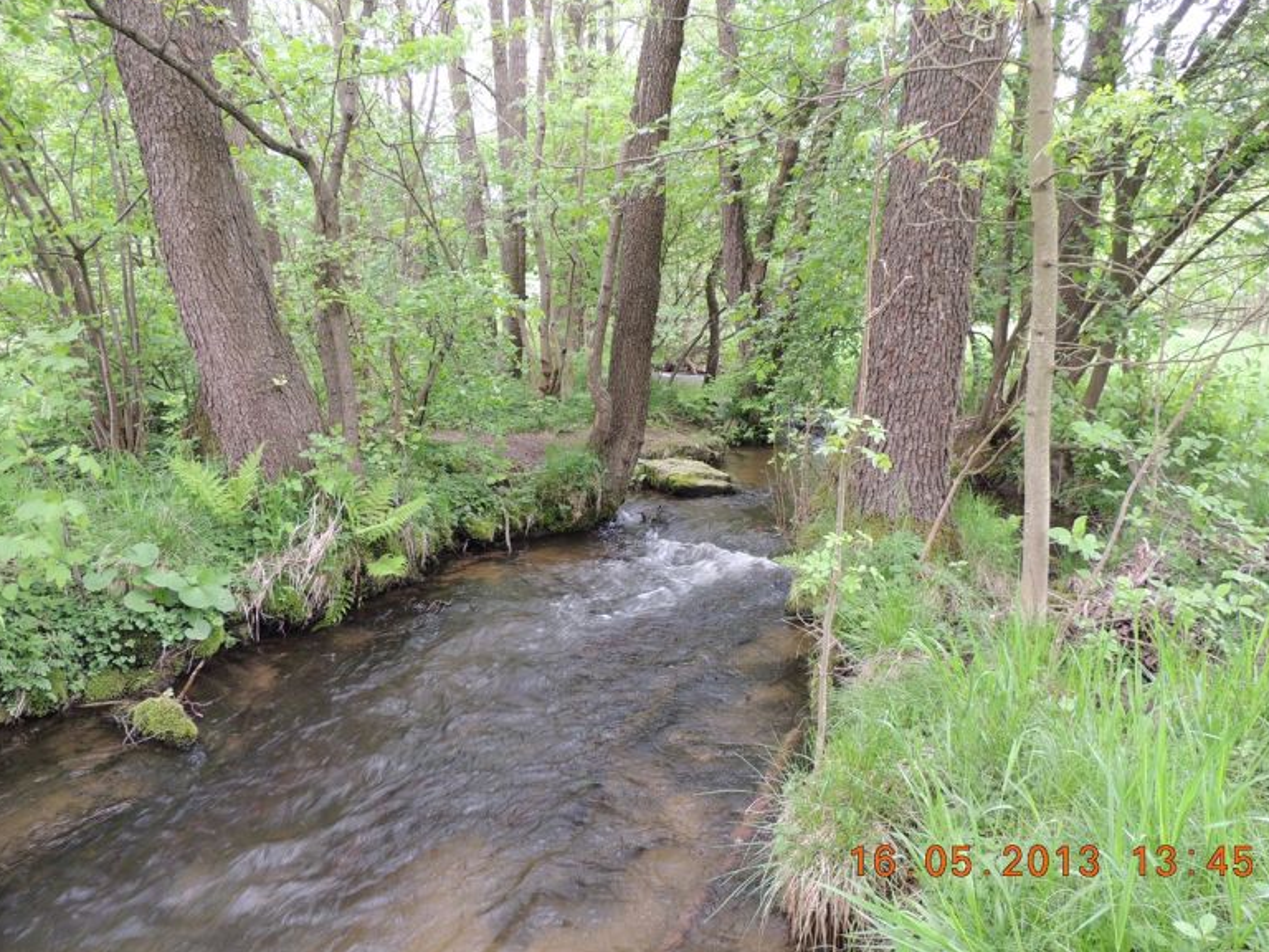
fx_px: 916
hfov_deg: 69.4
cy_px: 473
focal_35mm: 25
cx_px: 651
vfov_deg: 54.9
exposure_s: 1/30
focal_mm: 4.3
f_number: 3
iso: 100
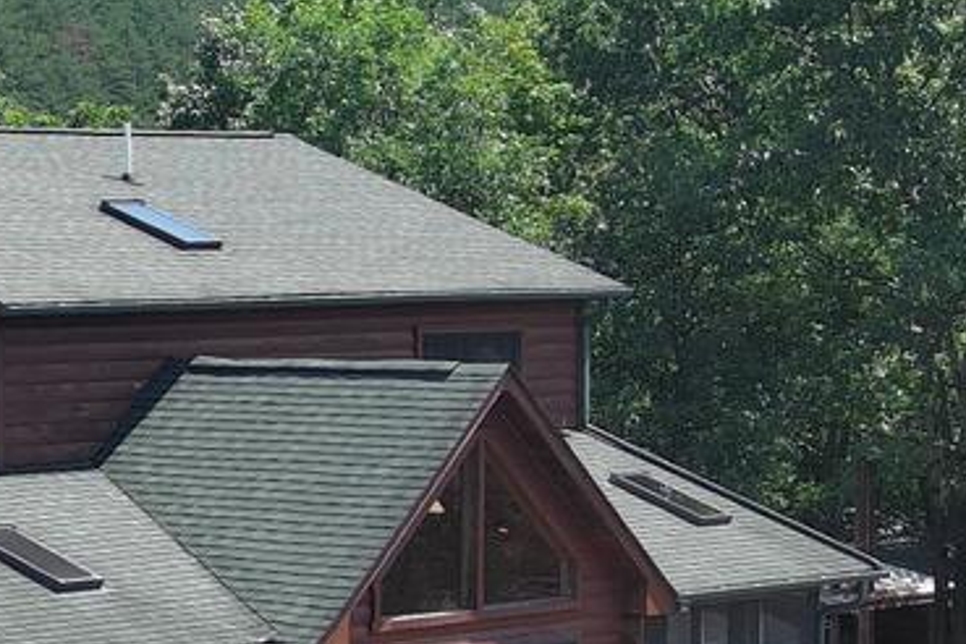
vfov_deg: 8.5
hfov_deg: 12.5
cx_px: -120
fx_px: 4320
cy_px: 637
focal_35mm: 161
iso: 100
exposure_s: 1/600
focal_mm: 10.57
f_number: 2.8
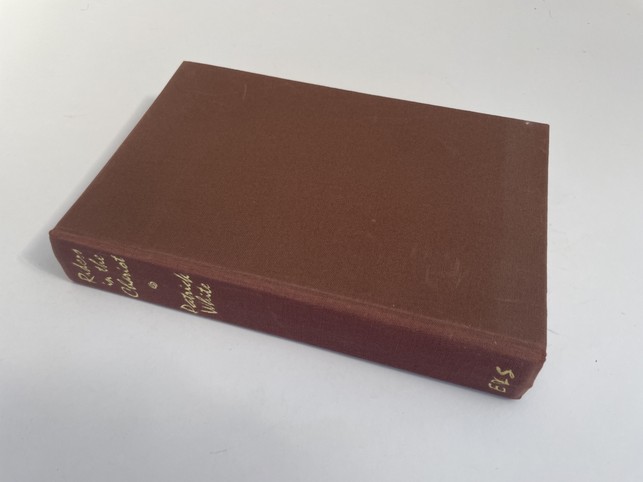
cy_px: 241
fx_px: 483
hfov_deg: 67.3
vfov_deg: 53.1
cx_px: 322
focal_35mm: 26
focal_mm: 4.2
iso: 32
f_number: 1.6
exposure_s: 1/734
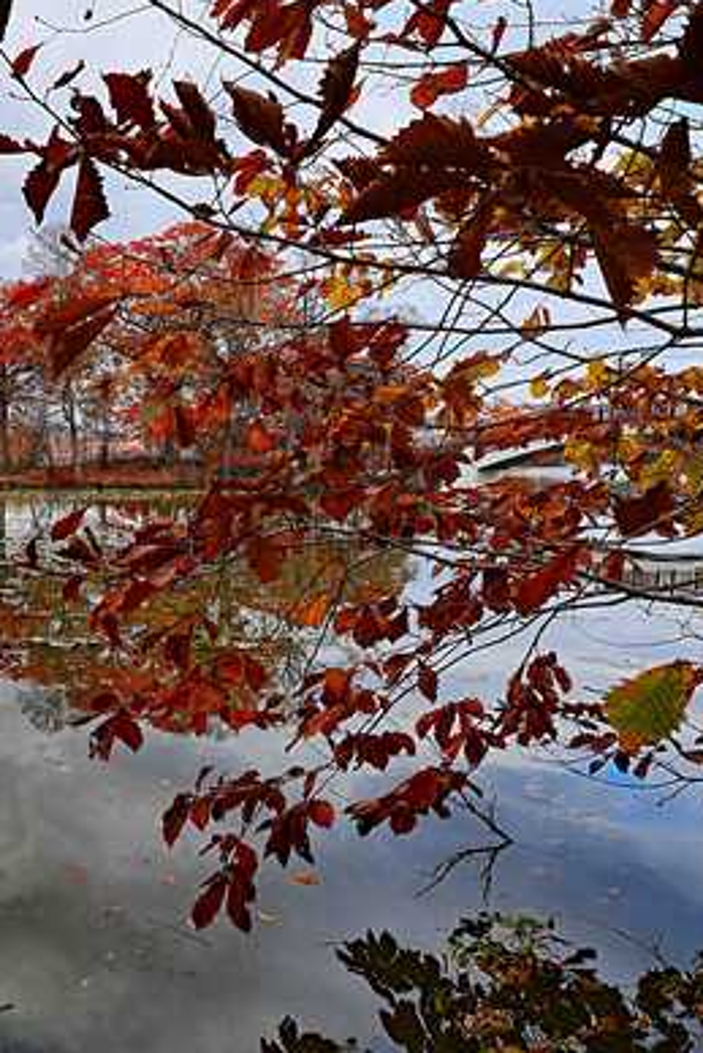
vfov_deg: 57.1
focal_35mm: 33
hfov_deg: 34.1
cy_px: 566
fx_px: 966
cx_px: -87
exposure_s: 1/160
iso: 100
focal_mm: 16
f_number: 8
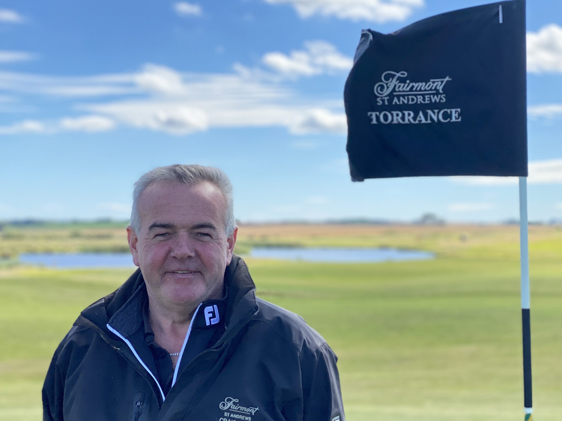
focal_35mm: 59
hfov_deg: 32.7
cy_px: 233
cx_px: 288
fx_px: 958
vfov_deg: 24.8
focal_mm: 6
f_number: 2
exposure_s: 1/978
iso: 20
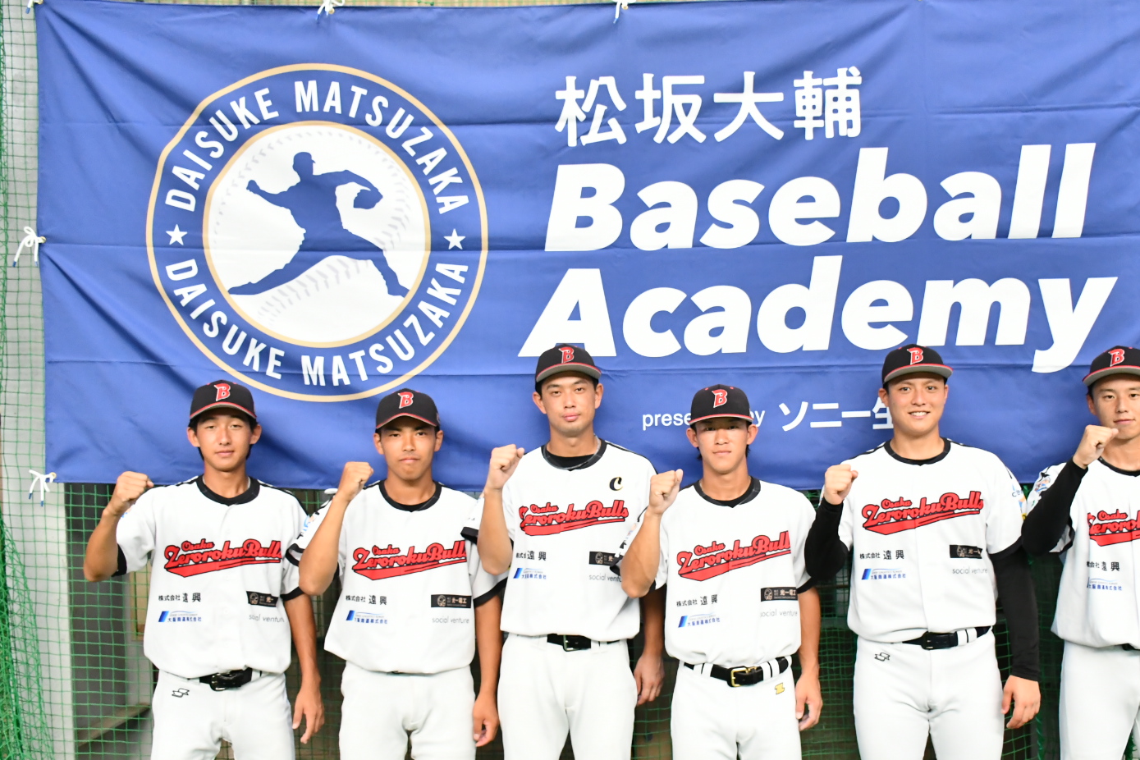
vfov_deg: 37.8
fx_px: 1108
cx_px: 646
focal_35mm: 35
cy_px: 440
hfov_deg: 54.3
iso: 3200
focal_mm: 20
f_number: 3.5
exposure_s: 1/800
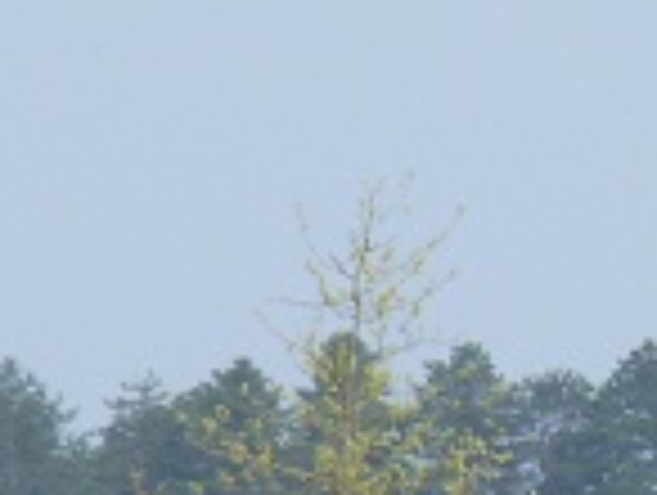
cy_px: 1112
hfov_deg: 1.1
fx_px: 35341
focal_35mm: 1859
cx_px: 490
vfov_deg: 0.8
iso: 80
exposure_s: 1/250
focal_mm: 60.5
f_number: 5.6
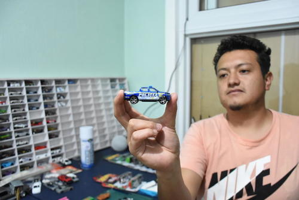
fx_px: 249
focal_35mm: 30
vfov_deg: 43.7
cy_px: 100
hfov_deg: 61.9
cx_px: 150
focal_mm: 20
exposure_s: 1/60
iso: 4000
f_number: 3.5
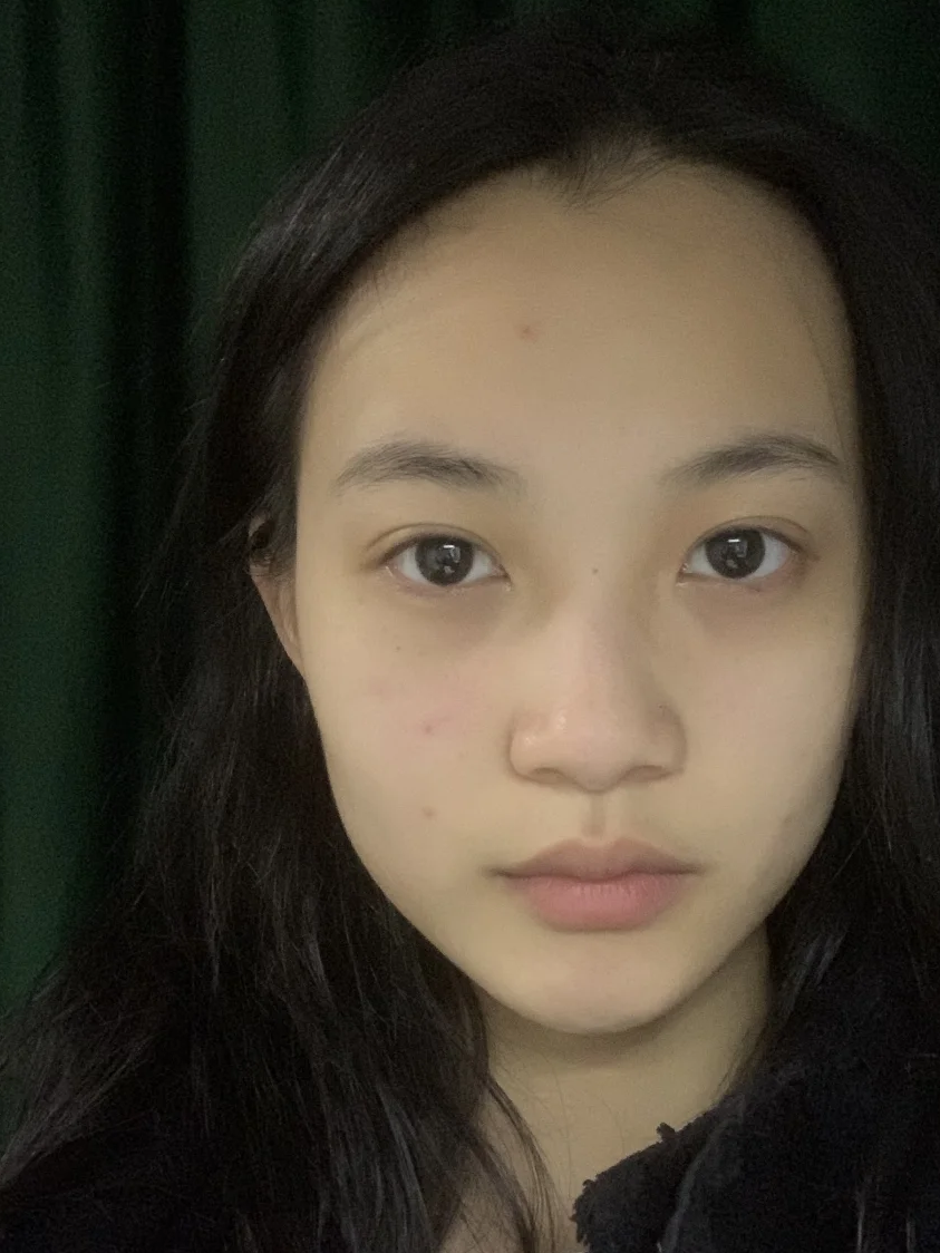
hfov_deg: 35.0
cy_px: 684
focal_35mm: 41
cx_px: 559
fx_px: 1484
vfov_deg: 45.7
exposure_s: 1/26
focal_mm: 2.87
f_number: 2.2
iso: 640
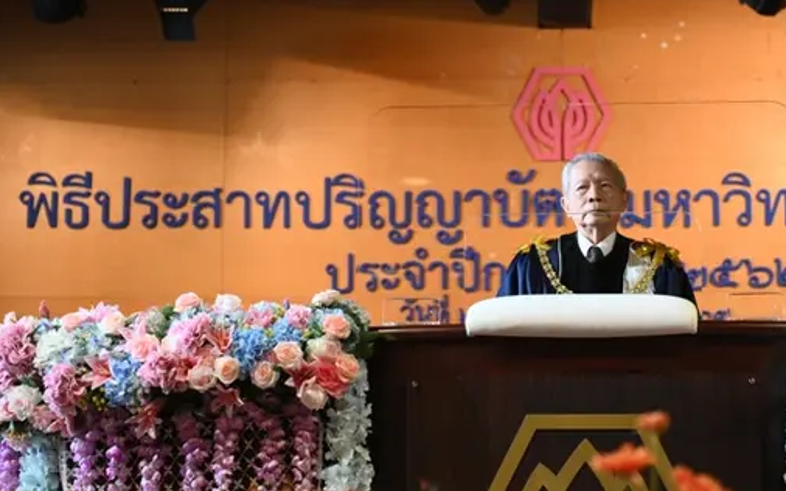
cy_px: 256
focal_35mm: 110
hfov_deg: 18.8
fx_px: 2356
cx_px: 570
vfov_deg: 11.9
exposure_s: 1/640
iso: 2500
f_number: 2.8
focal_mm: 70
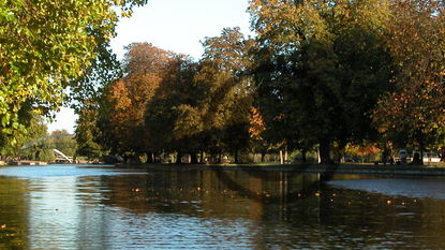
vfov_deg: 11.5
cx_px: 275
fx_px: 1238
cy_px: 134
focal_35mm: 105
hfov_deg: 20.3
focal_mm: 12.7
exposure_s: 1/195
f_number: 4.8
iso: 100
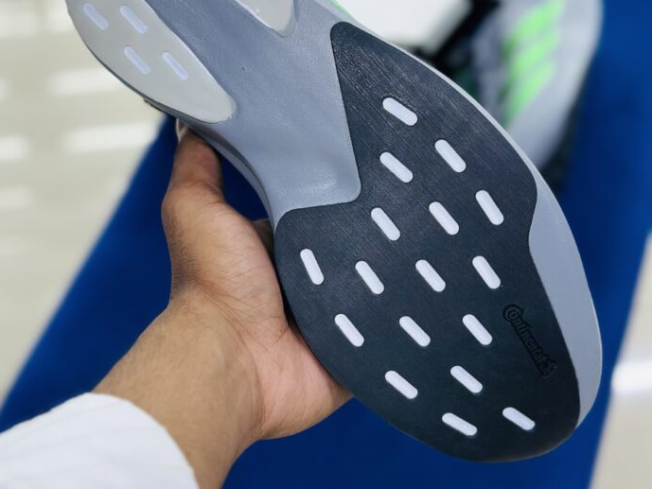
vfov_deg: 22.5
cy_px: 182
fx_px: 1225
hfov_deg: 29.8
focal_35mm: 65
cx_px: 322
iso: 64
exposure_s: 1/100
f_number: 1.78
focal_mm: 6.86
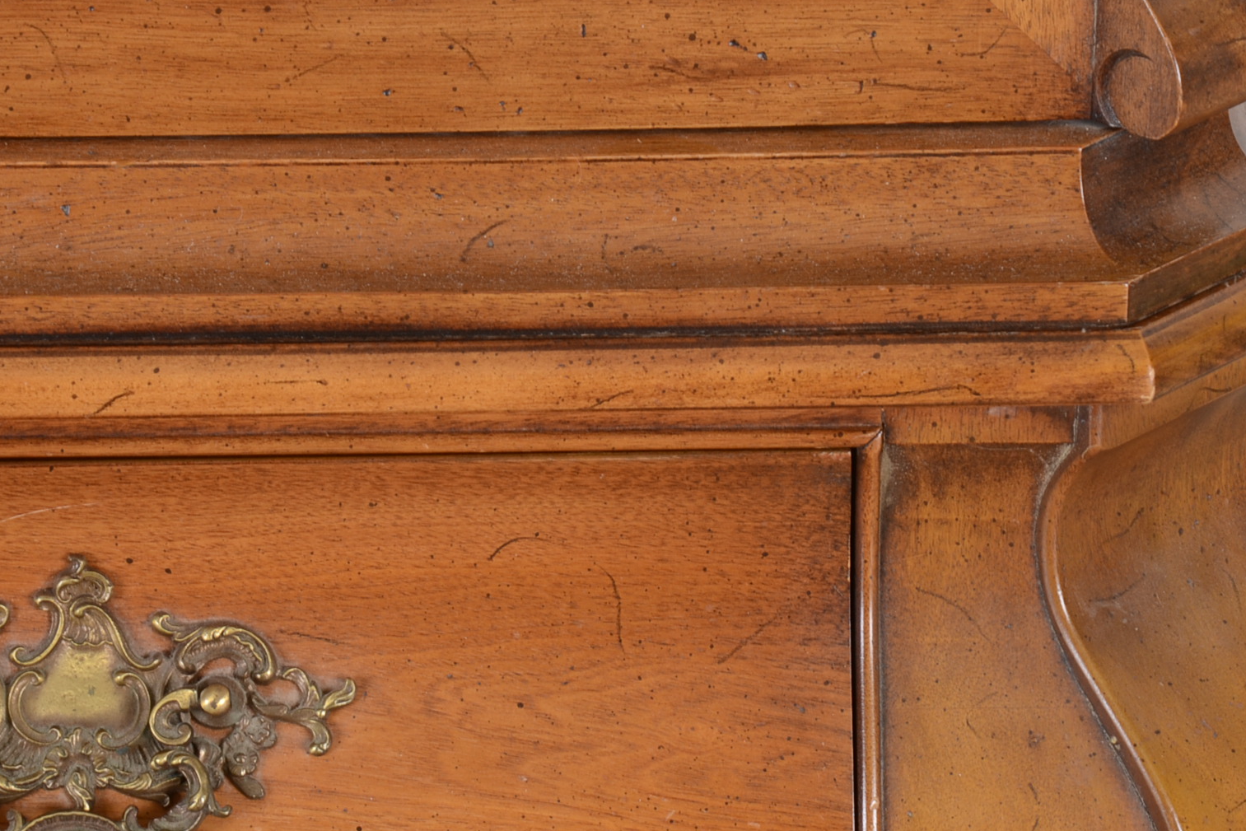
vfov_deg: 7.5
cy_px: 505
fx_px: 6327
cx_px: 481
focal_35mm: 183
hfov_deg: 11.2
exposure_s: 1/100
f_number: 13
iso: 125
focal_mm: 75
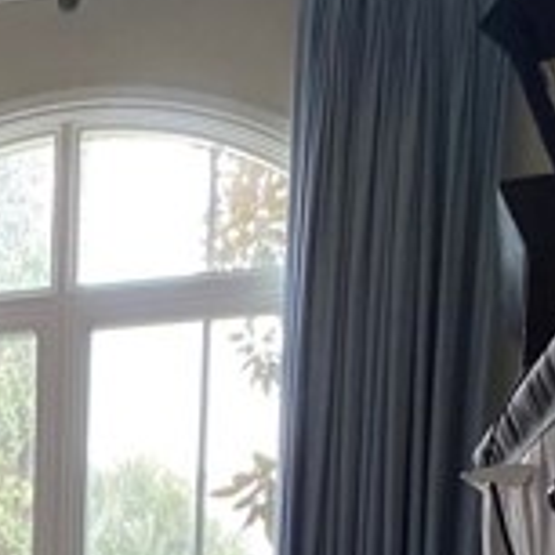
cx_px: -232
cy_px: 1103
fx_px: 1741
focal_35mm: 96
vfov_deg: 14.9
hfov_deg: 16.7
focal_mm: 4.25
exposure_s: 1/60
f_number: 1.8
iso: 250
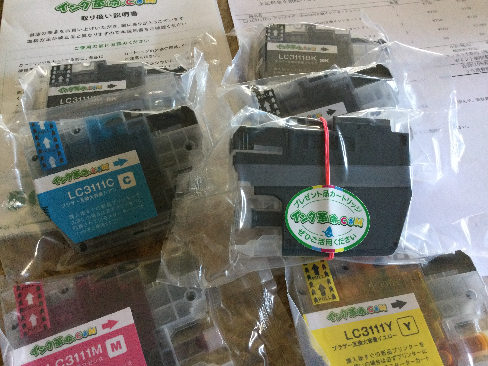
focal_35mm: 31
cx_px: 244
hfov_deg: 58.4
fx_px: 437
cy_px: 183
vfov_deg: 45.4
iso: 200
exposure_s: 1/24
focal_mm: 3.3
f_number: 2.4
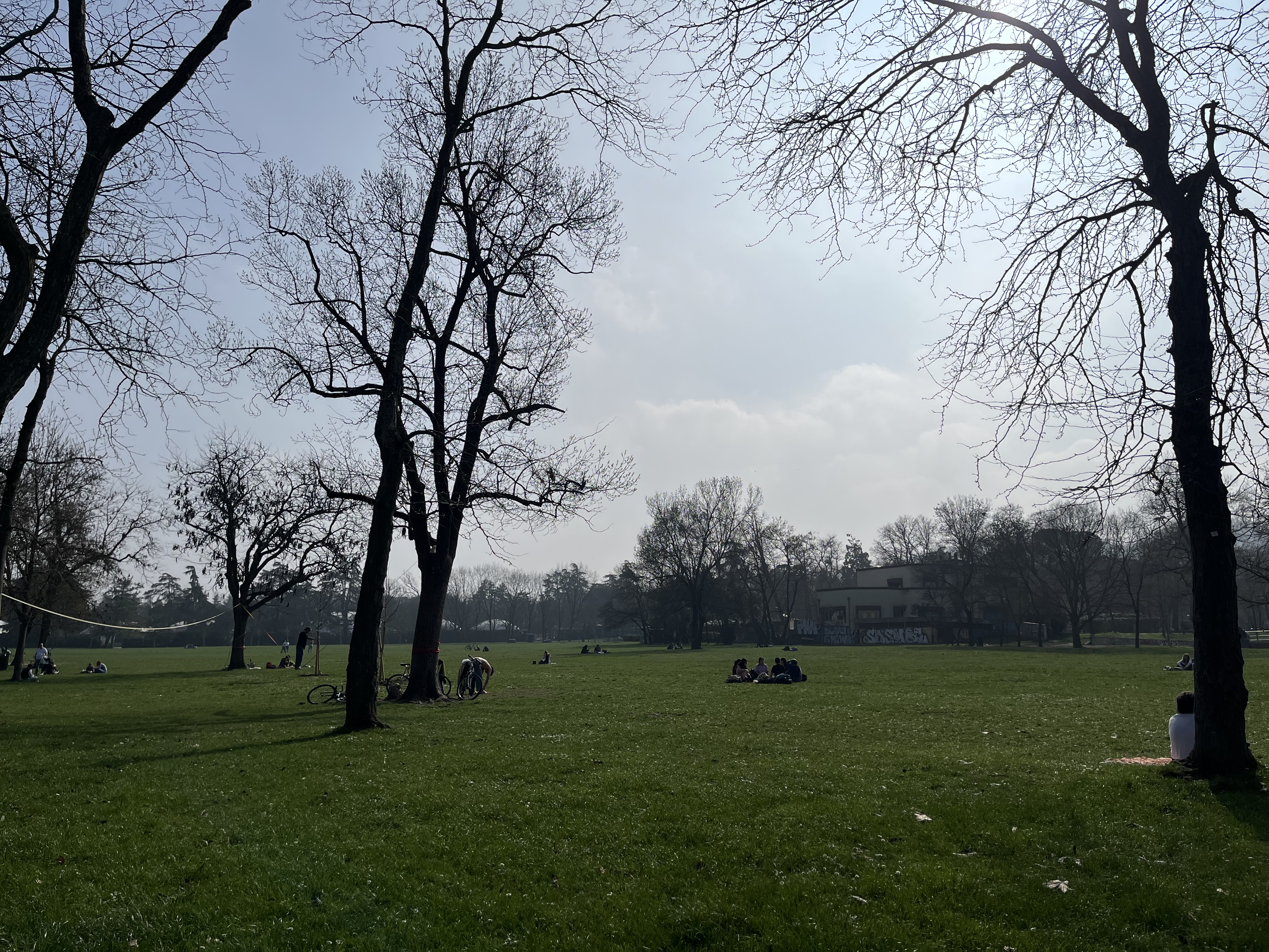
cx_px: 634
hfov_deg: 67.3
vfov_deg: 53.1
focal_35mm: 26
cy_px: 476
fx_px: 953
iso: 40
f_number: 1.6
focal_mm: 5.1
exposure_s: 1/17241
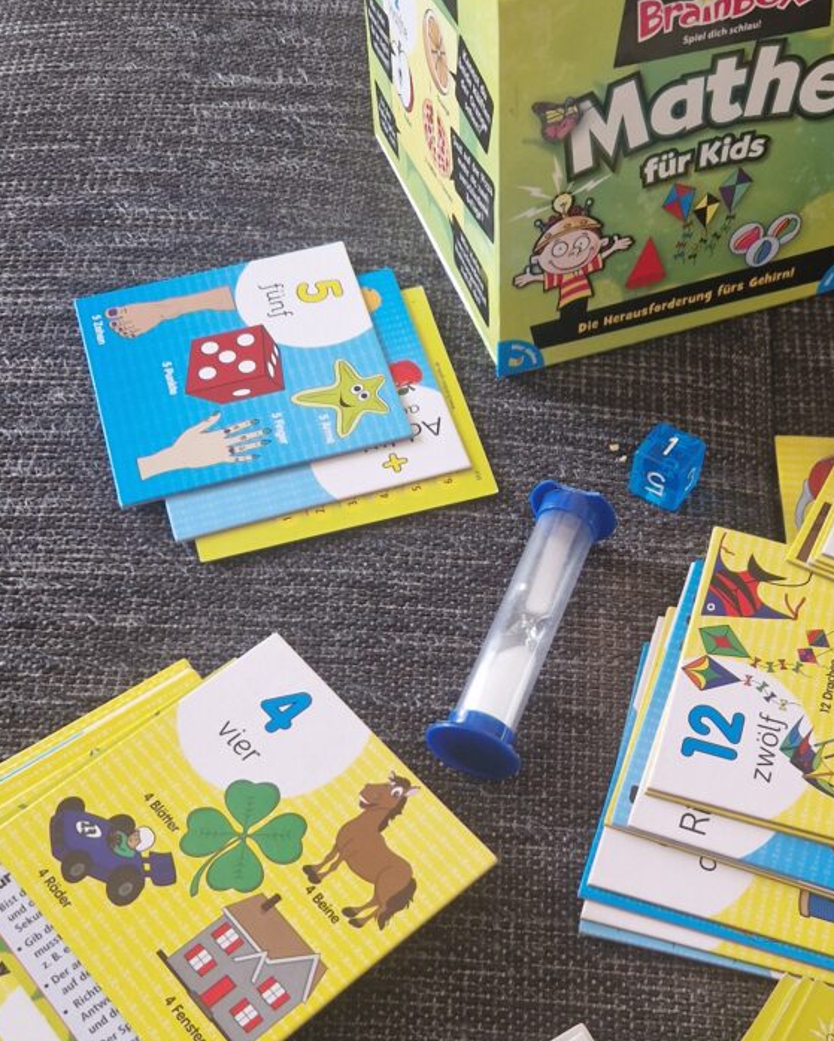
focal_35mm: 45
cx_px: 513
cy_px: 689
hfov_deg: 33.3
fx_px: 1388
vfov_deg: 40.7
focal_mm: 5.4
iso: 50
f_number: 1.8
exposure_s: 1/100
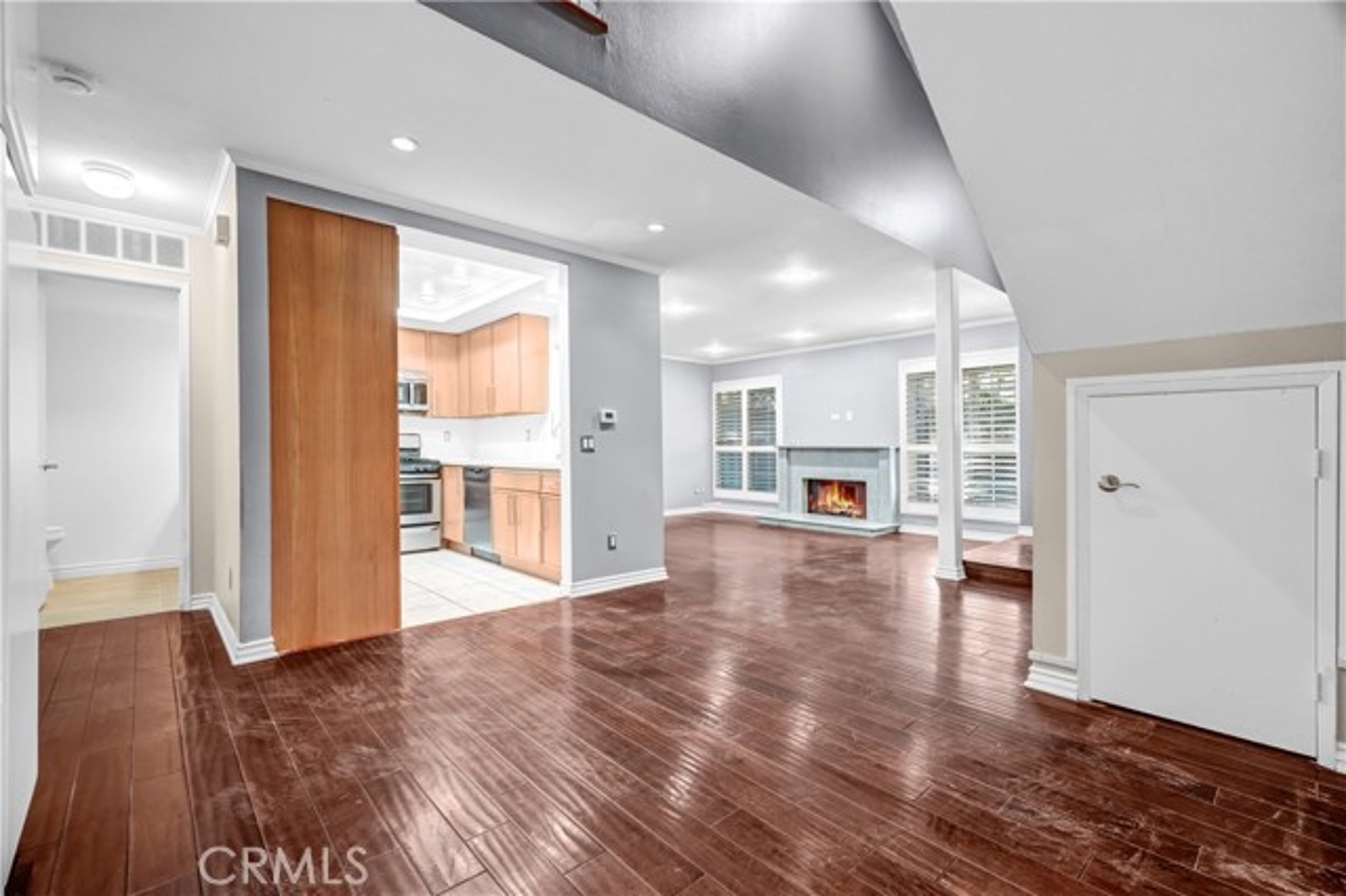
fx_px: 561
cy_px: 448
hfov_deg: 100.4
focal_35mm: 15
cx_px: 673
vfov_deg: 77.3
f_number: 9
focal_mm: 10
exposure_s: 1/4
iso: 400
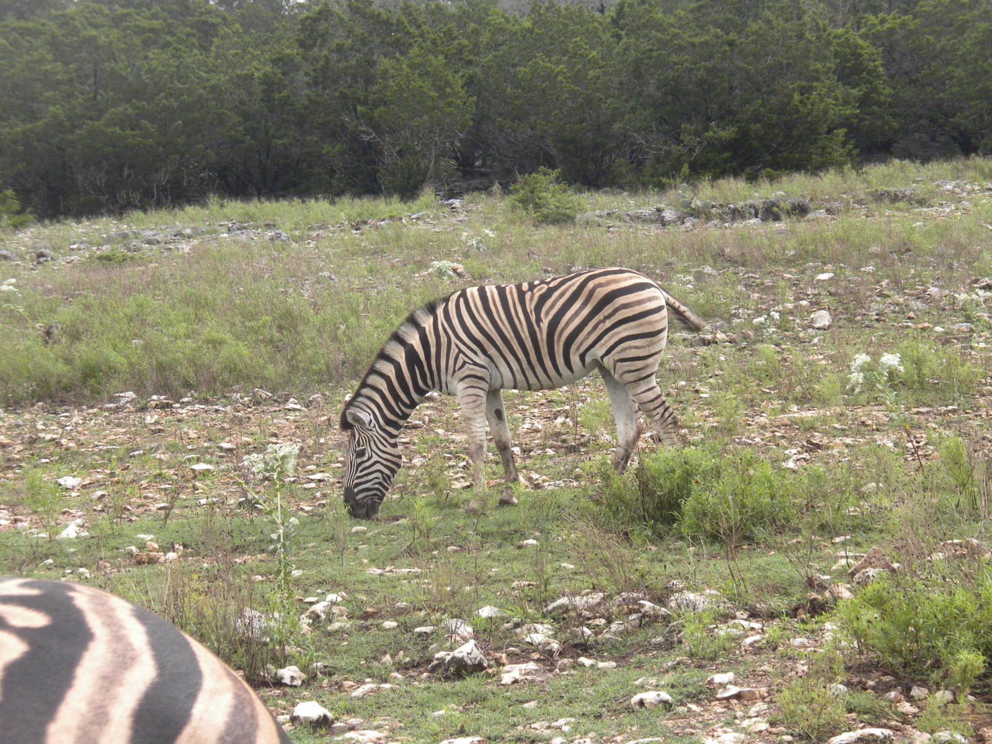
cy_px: 372
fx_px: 2436
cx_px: 496
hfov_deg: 23.0
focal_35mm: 85
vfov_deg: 17.4
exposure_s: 1/420
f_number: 5.1
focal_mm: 15
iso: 171
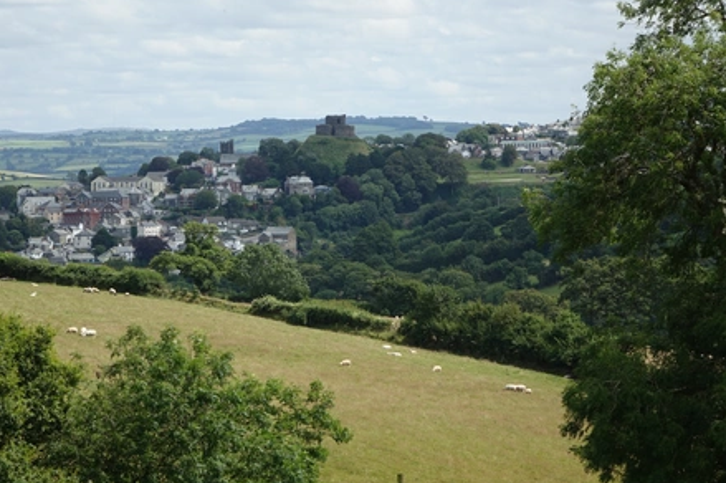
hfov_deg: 12.7
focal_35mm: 162
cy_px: 230
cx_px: 342
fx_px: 3264
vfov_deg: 8.5
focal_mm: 54.1
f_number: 4
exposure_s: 1/800
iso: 125
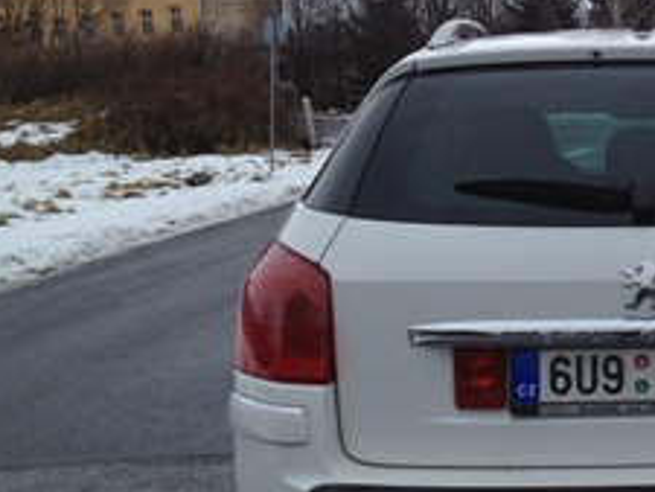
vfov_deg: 17.8
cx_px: 694
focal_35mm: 83
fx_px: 1571
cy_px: 218
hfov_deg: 22.4
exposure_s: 1/431
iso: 64
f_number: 2.4
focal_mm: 4.28
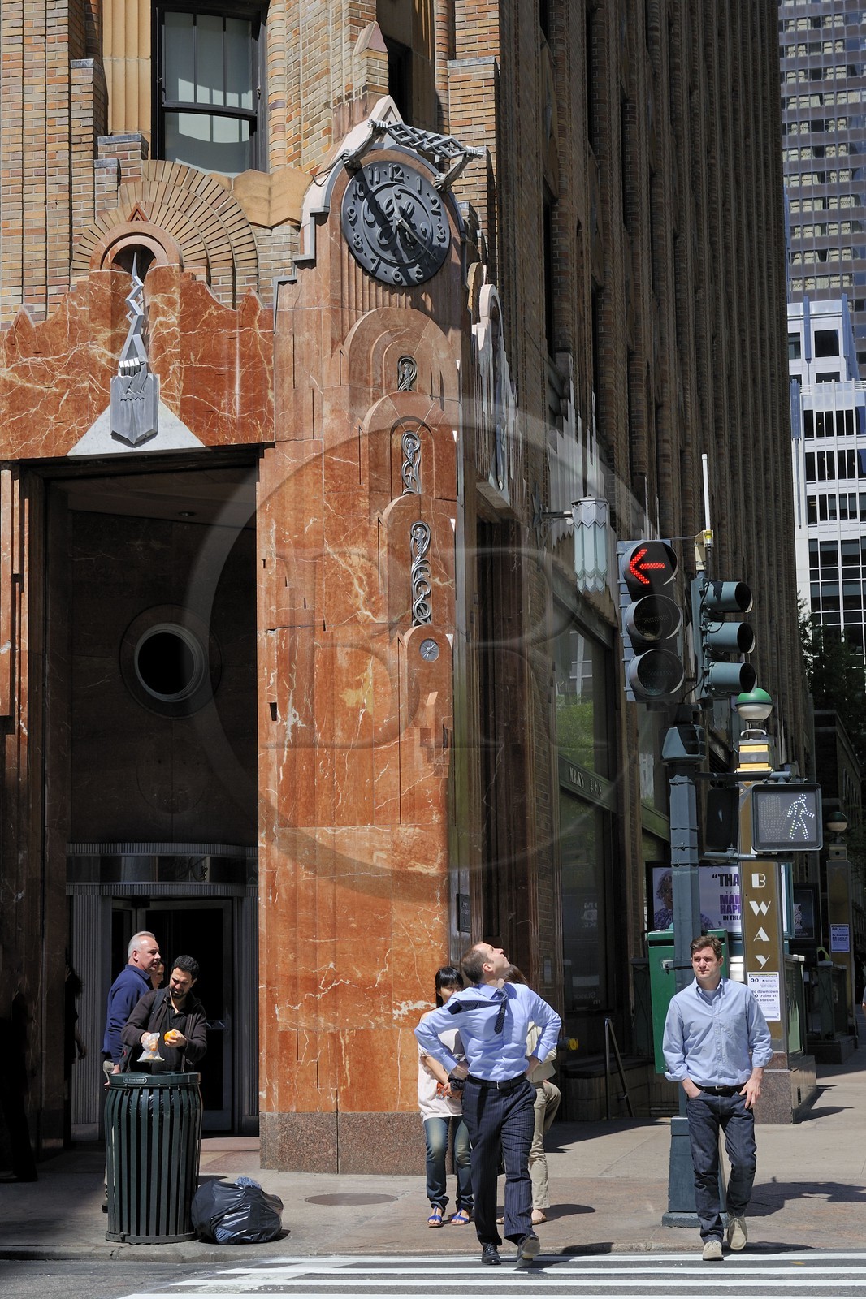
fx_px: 2238
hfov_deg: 21.9
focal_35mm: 62
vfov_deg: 32.4
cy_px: 650
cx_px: 433
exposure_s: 1/200
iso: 200
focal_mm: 62
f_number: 13
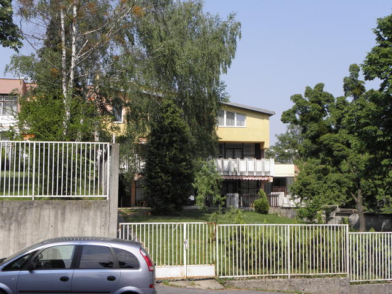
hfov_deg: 32.7
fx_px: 668
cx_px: 196
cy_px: 147
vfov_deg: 24.8
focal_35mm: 59
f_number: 5.6
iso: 64
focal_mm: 10.65
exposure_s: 1/200
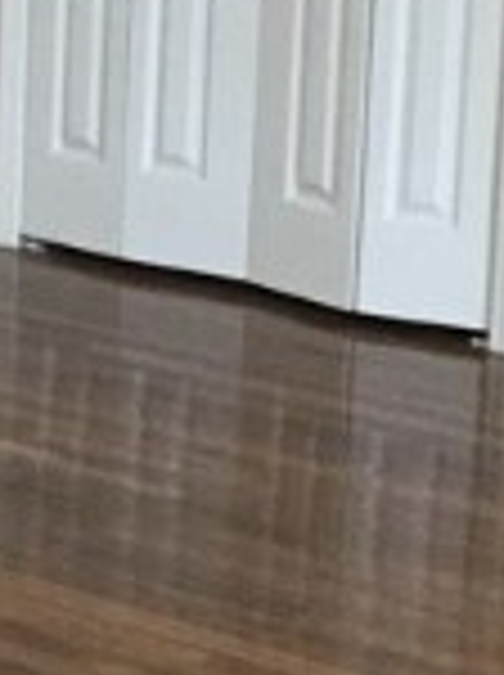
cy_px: 220
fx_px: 3095
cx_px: 171
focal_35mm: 159
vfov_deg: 12.4
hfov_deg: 9.3
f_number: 2.4
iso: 200
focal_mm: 3.3
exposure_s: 1/30
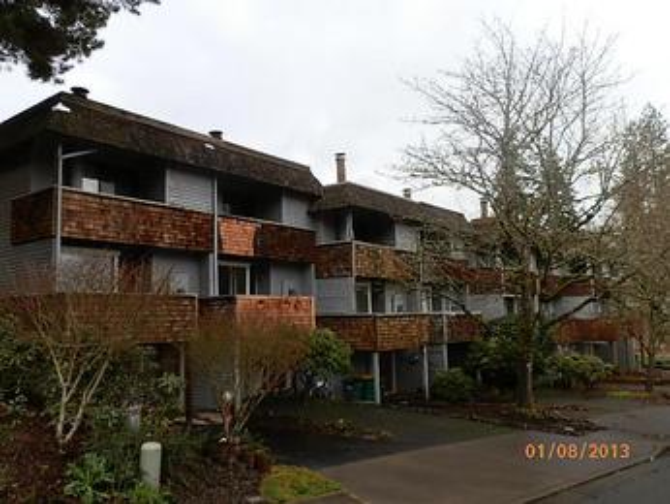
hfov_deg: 63.4
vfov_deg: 49.8
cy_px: 252
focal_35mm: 28
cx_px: 335
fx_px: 542
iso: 64
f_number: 3.1
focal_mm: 5
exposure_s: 1/320
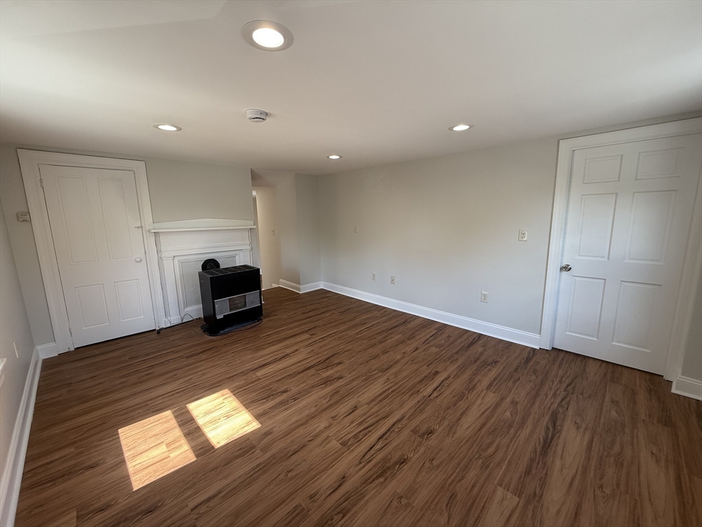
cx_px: 351
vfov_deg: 85.7
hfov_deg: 102.1
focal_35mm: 14
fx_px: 284
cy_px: 264
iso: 100
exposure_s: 1/120
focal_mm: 2.22
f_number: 2.2
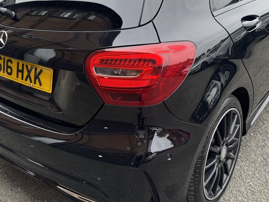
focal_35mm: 42
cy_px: 78
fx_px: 327
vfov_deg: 34.2
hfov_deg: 44.7
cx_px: 151
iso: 80
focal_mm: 6.76
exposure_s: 1/321
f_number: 1.78
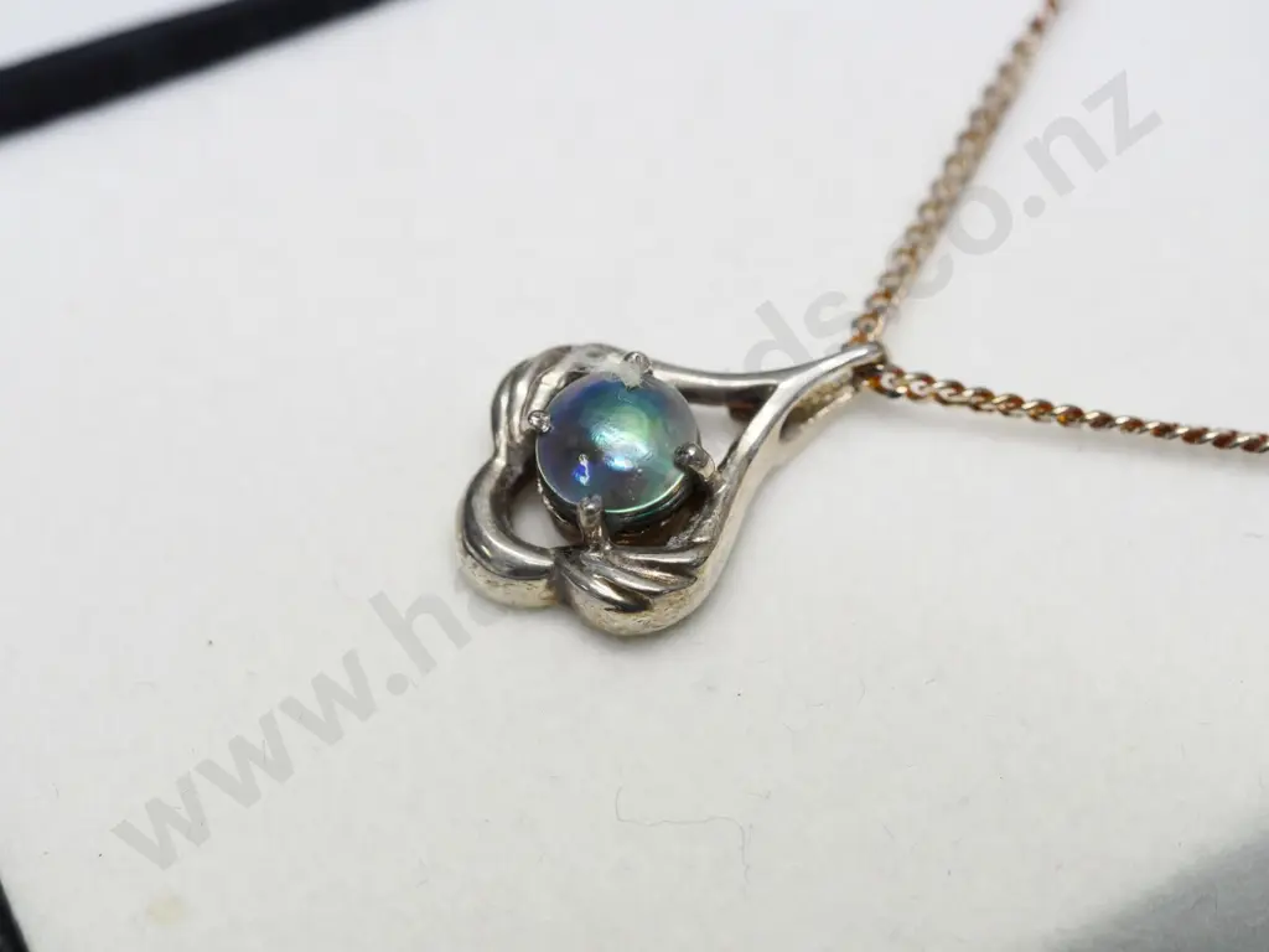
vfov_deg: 12.3
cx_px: 634
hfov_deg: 16.4
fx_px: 4399
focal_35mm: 120
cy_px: 476
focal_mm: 60
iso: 1600
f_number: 5
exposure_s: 1/160
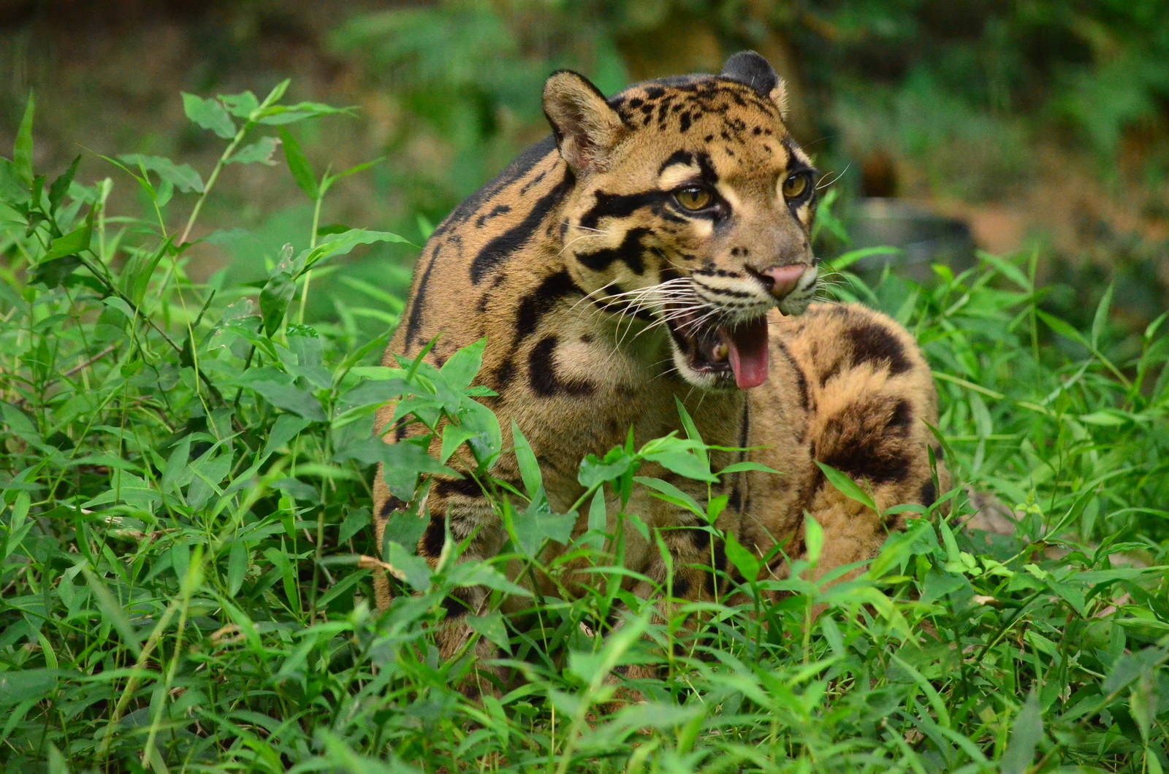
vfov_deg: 4.9
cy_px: 387
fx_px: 8993
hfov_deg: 7.4
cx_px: 584
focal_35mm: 278
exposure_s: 1/800
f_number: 5
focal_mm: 185
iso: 5000
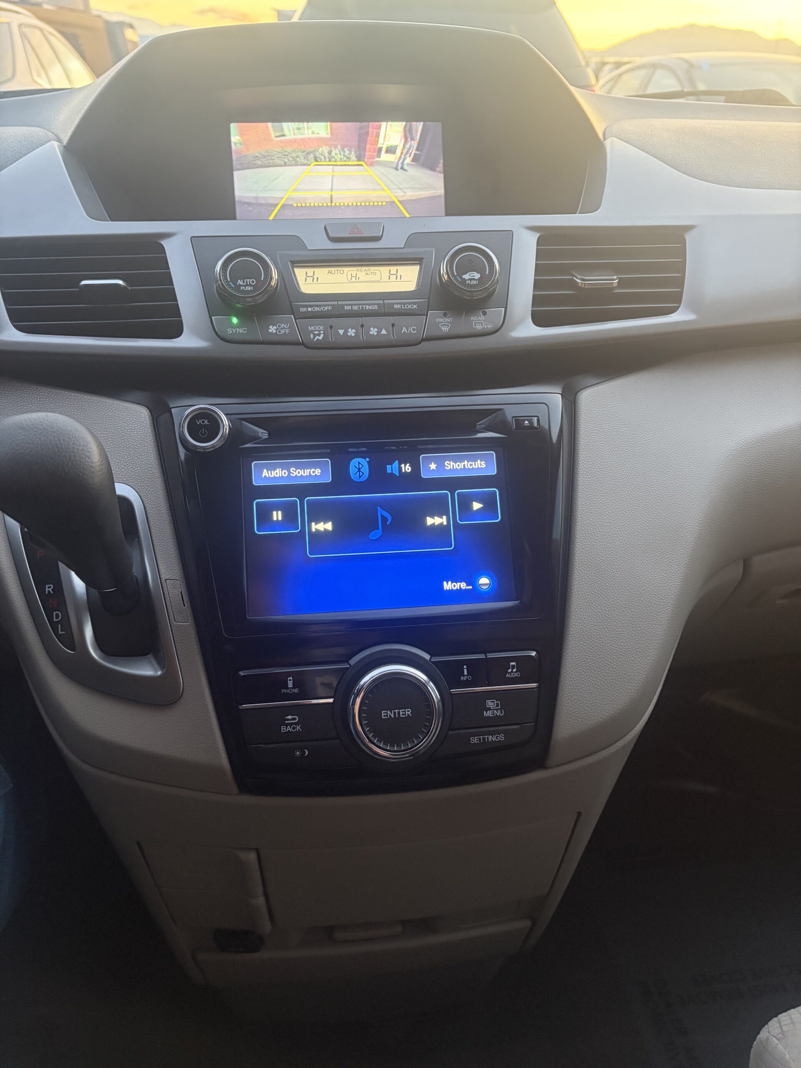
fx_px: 802
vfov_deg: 67.3
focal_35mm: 26
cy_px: 534
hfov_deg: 53.1
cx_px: 400
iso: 500
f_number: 1.6
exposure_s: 1/51
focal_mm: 5.96
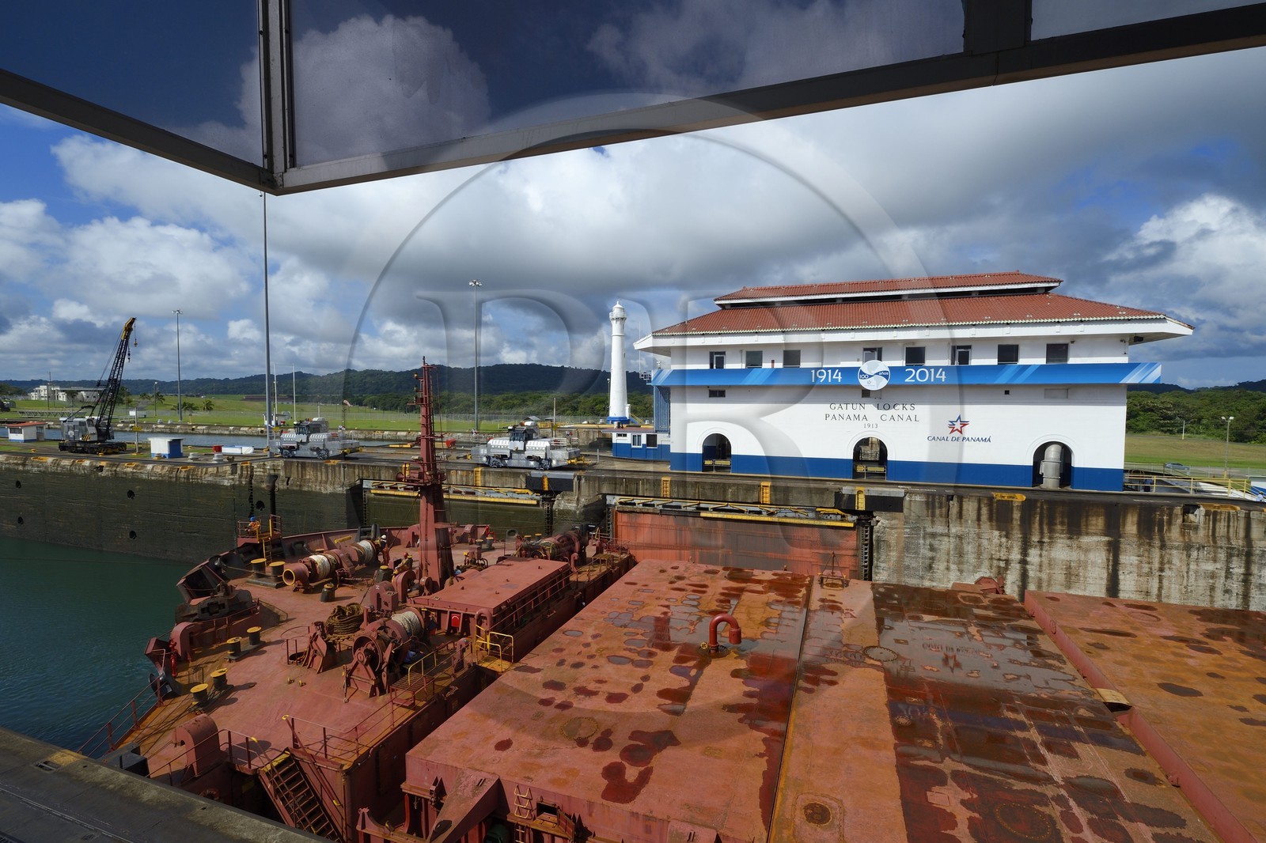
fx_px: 492
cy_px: 422
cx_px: 633
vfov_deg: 81.2
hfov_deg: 104.3
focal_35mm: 14
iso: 200
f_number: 16
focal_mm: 14
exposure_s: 1/400
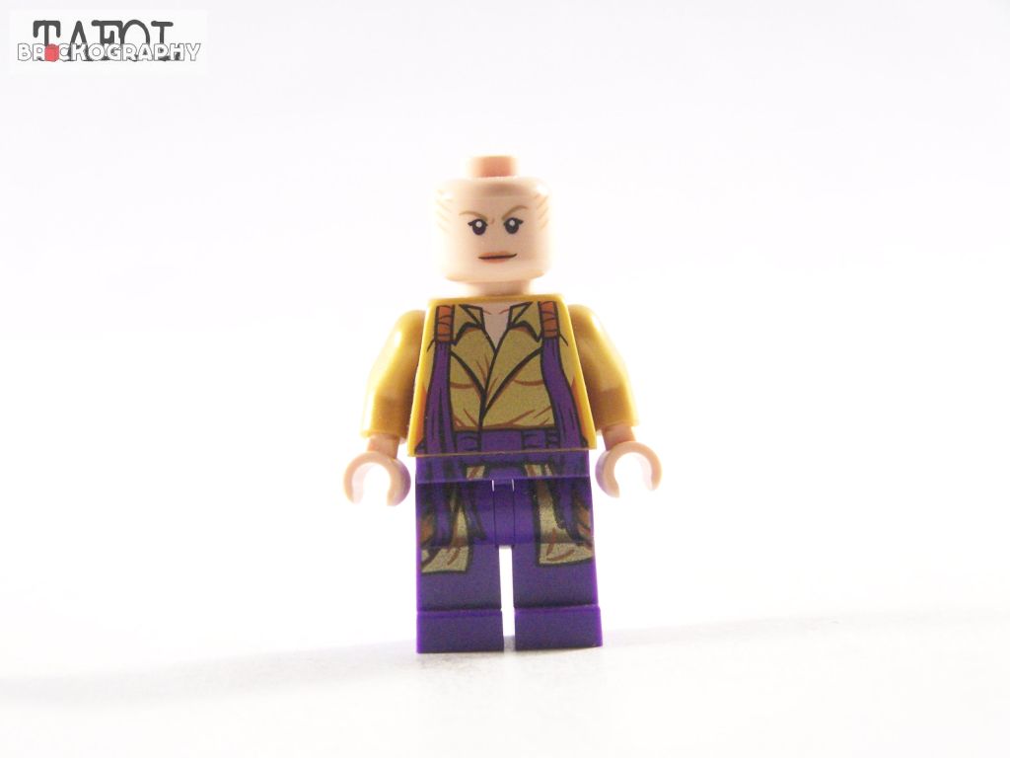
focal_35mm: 94
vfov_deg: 15.7
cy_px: 379
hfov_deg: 20.9
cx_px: 505
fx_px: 2743
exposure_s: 1/45
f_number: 3.2
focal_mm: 15.6
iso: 400
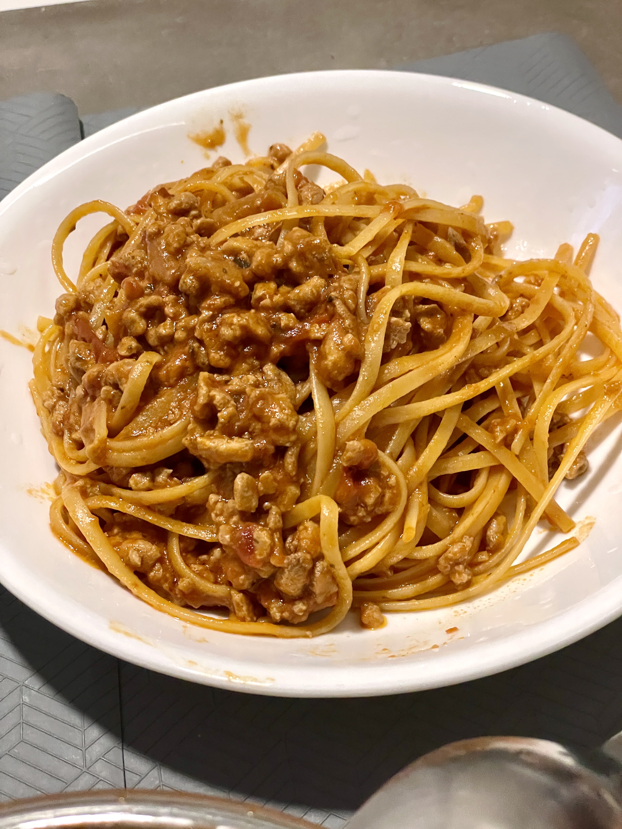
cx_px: 311
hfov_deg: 28.0
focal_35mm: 52
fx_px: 1246
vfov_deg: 36.8
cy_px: 414
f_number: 2
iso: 800
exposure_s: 1/45
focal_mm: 6
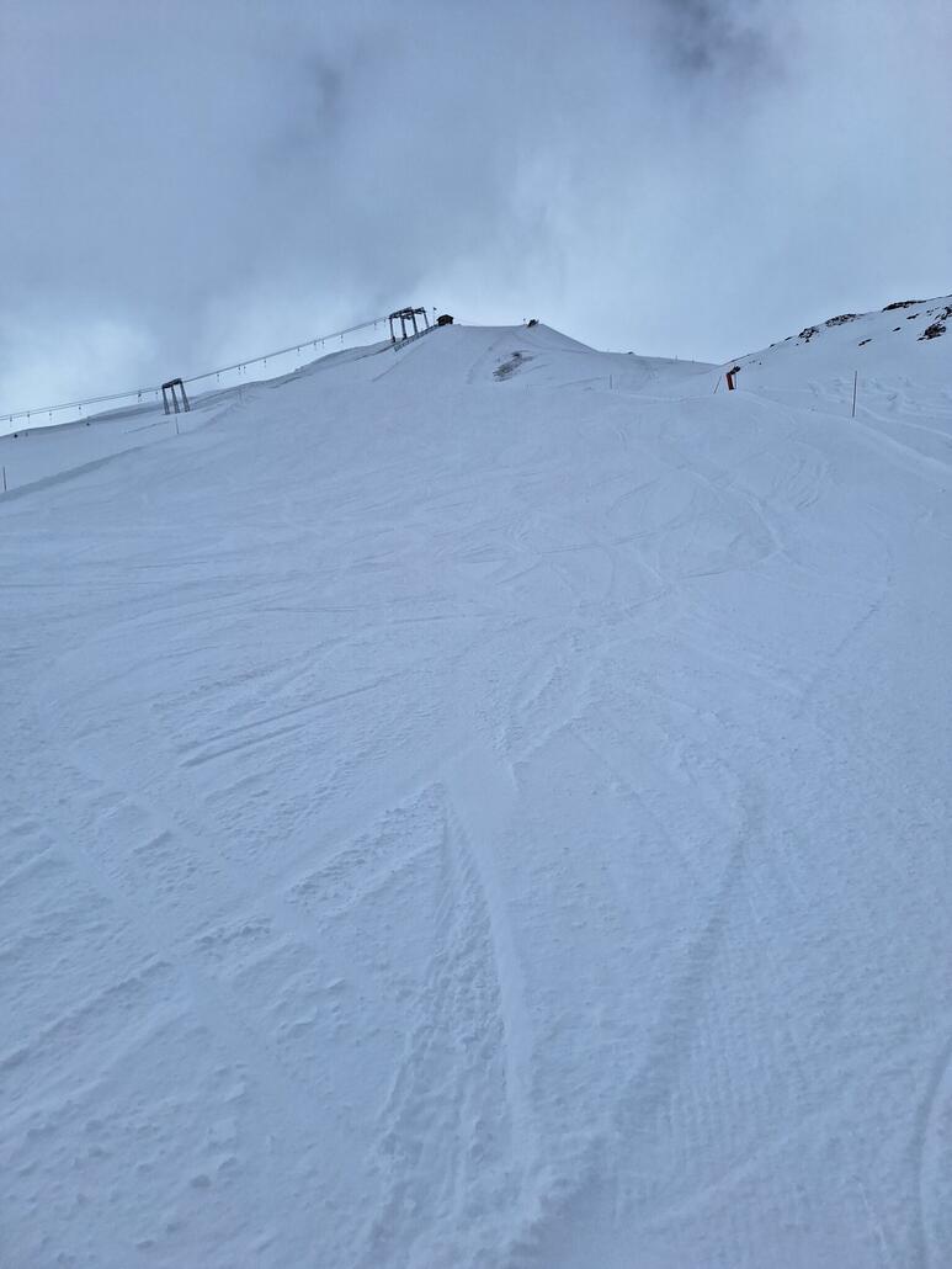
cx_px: 476
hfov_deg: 58.9
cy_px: 634
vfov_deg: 73.9
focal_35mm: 23
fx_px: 843
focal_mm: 5.54
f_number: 1.8
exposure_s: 1/9615
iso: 40
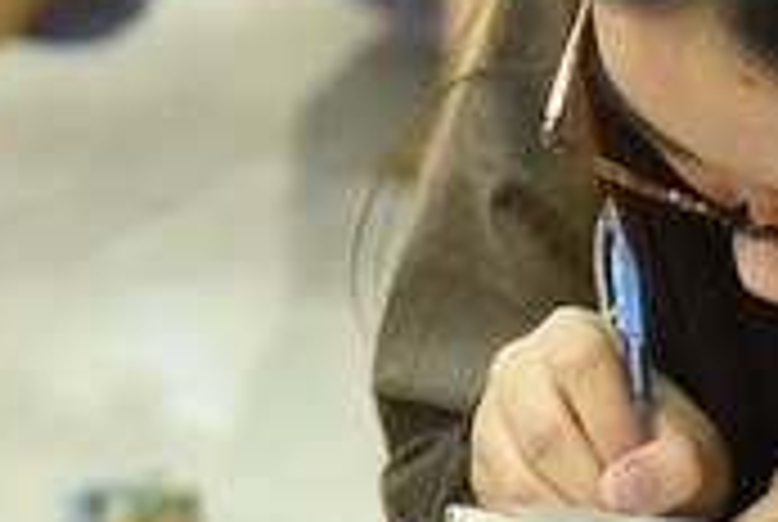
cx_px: 832
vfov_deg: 3.3
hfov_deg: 4.9
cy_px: 554
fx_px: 9092
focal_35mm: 420
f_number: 4
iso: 2500
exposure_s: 1/80
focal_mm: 112
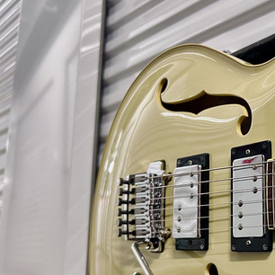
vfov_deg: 35.0
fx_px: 431
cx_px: 284
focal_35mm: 48
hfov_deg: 32.2
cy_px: 186
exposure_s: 1/60
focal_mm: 5.7
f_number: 1.5
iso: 320
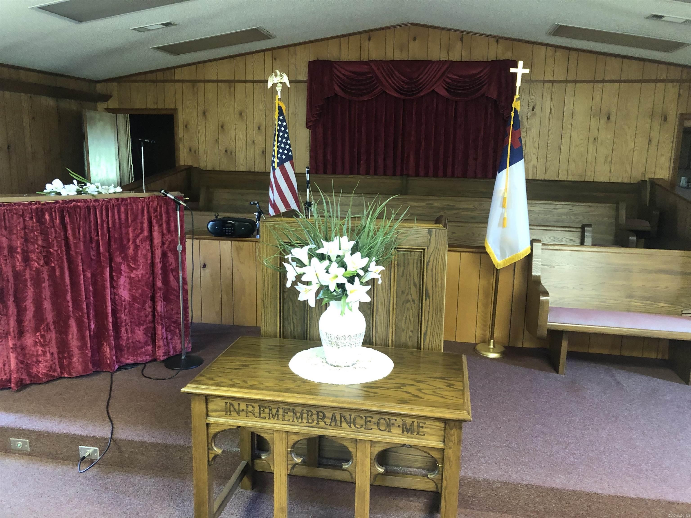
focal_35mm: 28
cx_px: 346
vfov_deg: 49.7
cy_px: 259
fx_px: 559
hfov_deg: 63.4
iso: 100
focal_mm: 4
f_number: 1.8
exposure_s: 1/13
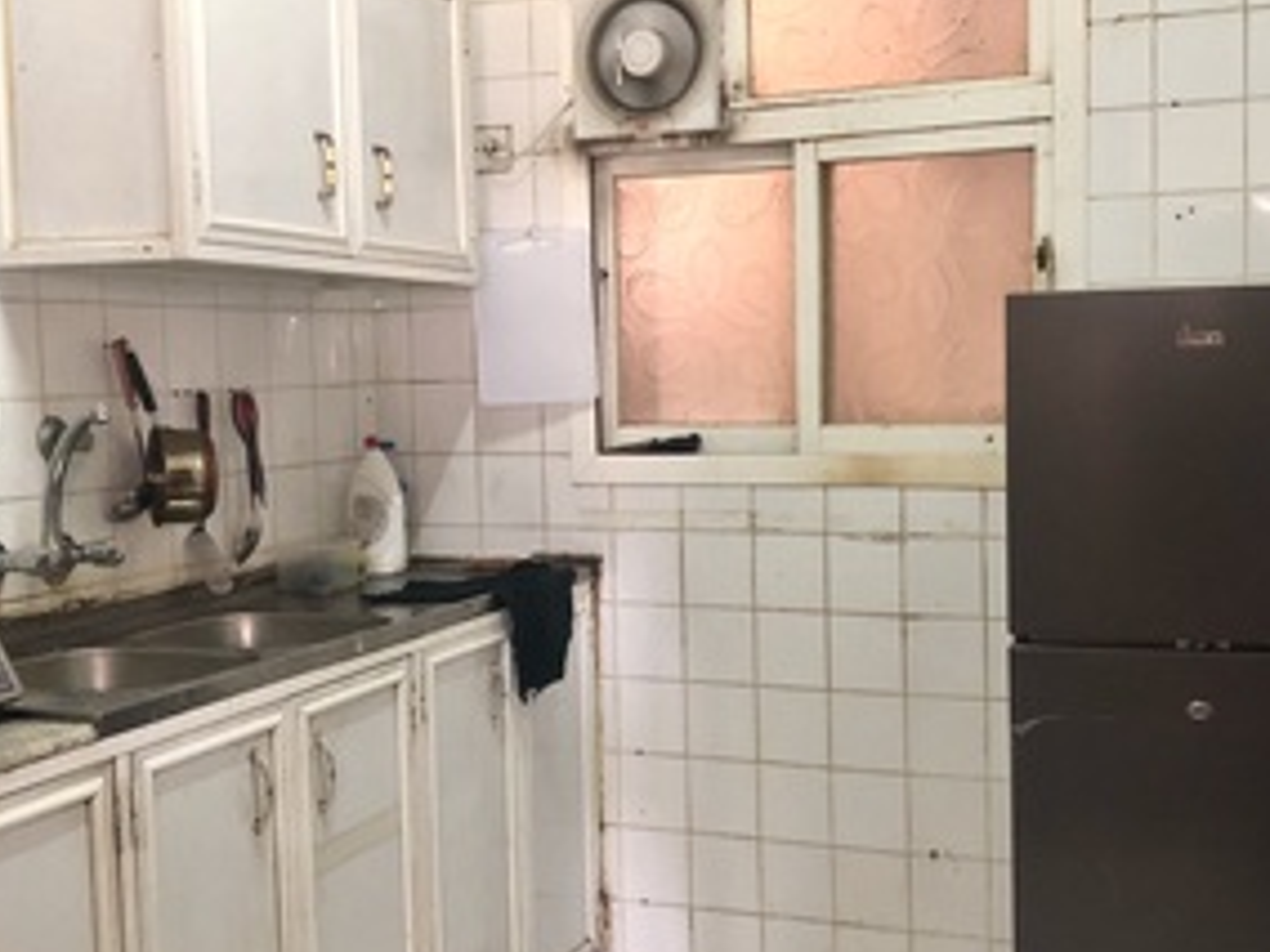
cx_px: 736
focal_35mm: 45
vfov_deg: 32.2
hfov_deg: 42.0
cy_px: 494
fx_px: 1651
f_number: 1.8
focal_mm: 4
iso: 80
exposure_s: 1/15
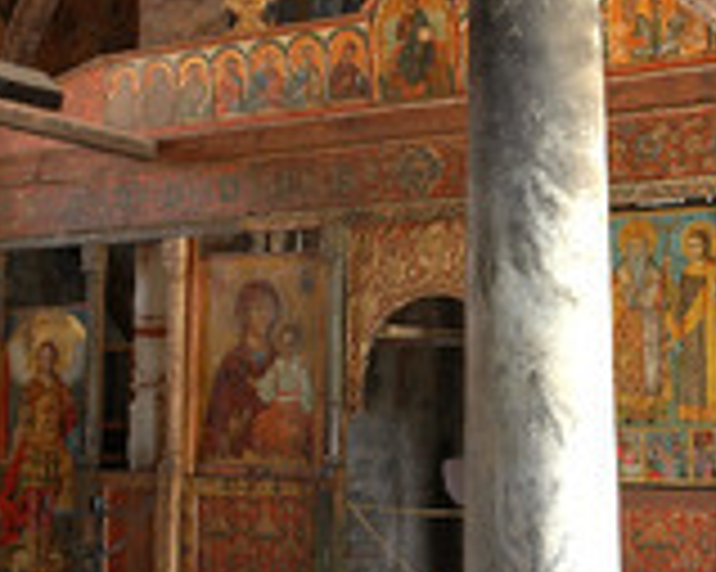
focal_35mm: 63
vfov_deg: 24.1
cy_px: 225
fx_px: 1339
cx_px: 462
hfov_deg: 29.8
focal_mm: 17
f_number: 8
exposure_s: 1/1.67
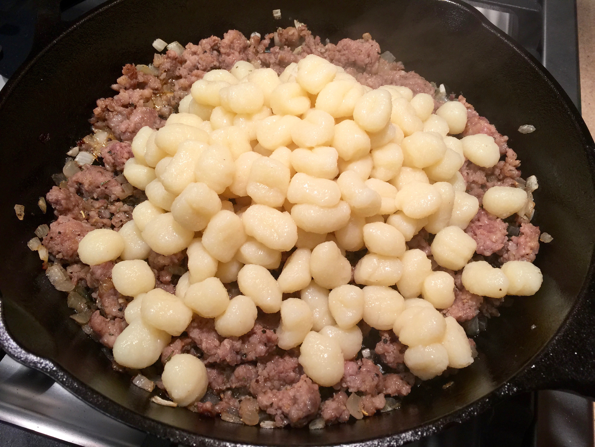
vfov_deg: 48.2
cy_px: 224
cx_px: 298
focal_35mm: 29
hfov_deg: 61.7
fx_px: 498
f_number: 2.2
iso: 40
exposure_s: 1/60
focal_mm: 4.15
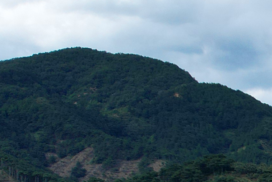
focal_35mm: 141
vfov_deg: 9.2
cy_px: 342
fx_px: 1065
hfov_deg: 12.4
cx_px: 580
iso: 100
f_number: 2.8
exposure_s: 1/1600
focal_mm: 8.38
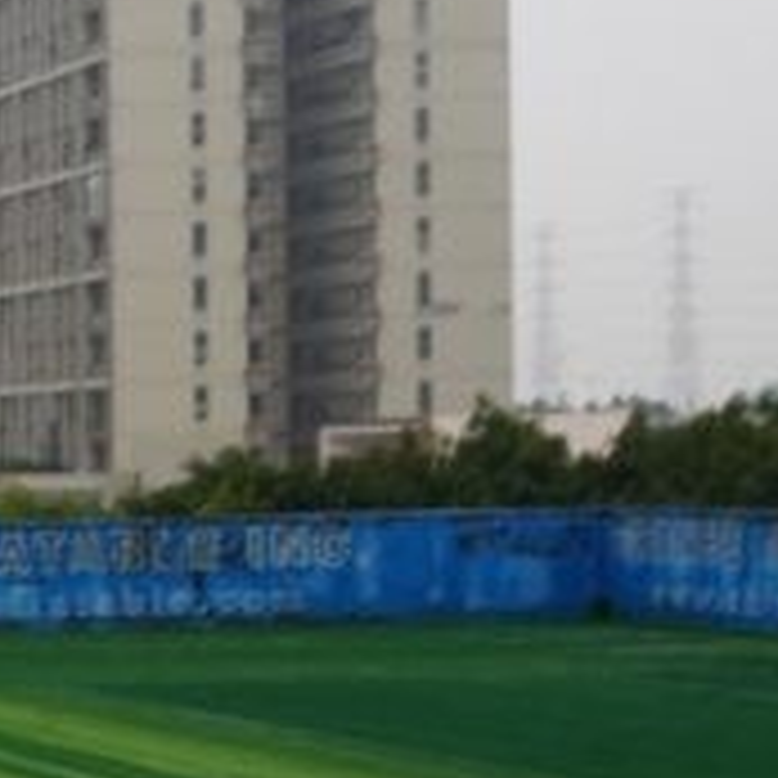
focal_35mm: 121
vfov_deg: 14.3
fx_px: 3077
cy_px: 600
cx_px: -1088
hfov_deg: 11.8
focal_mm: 16
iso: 100
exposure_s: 1/100
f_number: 6.3
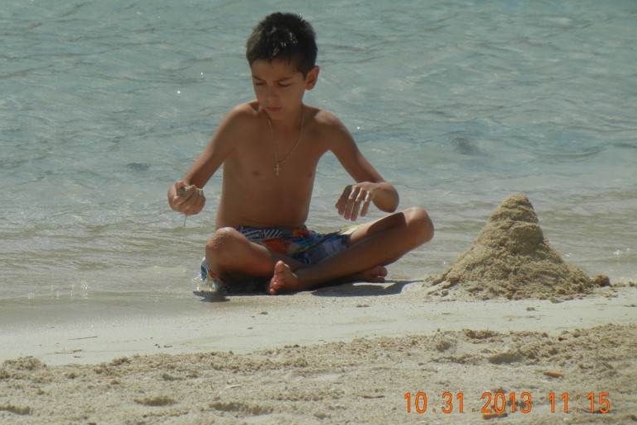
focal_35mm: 276
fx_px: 4884
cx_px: 239
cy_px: 152
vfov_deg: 5.0
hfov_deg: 7.5
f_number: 9.4
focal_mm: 36
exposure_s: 1/556
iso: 160
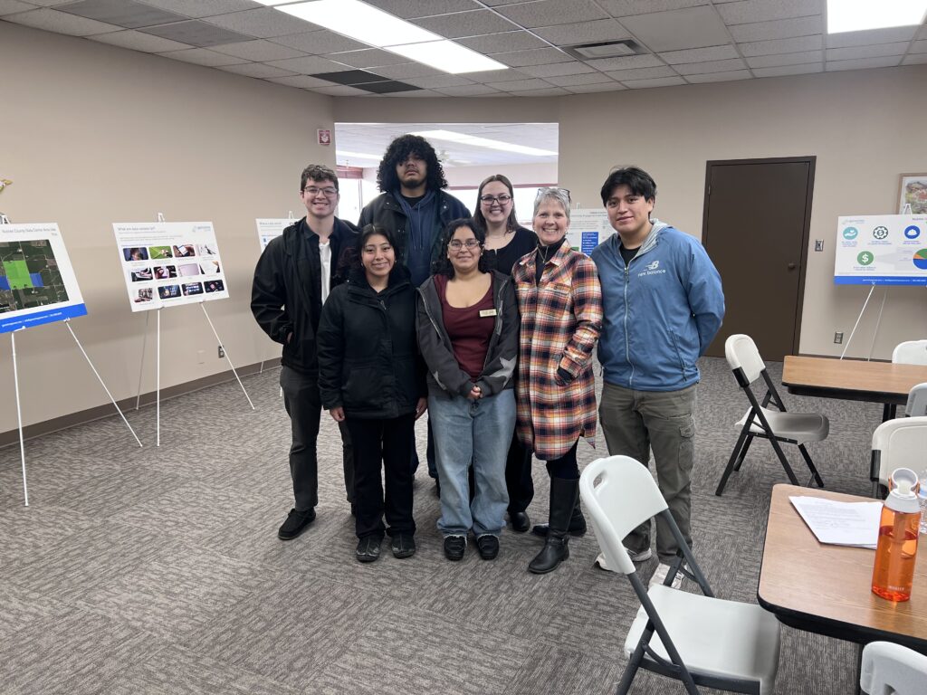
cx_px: 464
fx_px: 696
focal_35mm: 26
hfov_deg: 67.3
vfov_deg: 53.1
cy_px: 348
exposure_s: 1/120
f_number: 1.5
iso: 100
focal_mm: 5.7
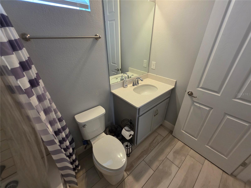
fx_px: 94
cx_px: 126
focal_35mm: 13
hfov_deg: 106.2
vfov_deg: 89.9
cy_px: 94
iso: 250
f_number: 1.9
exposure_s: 1/120
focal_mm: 2.2
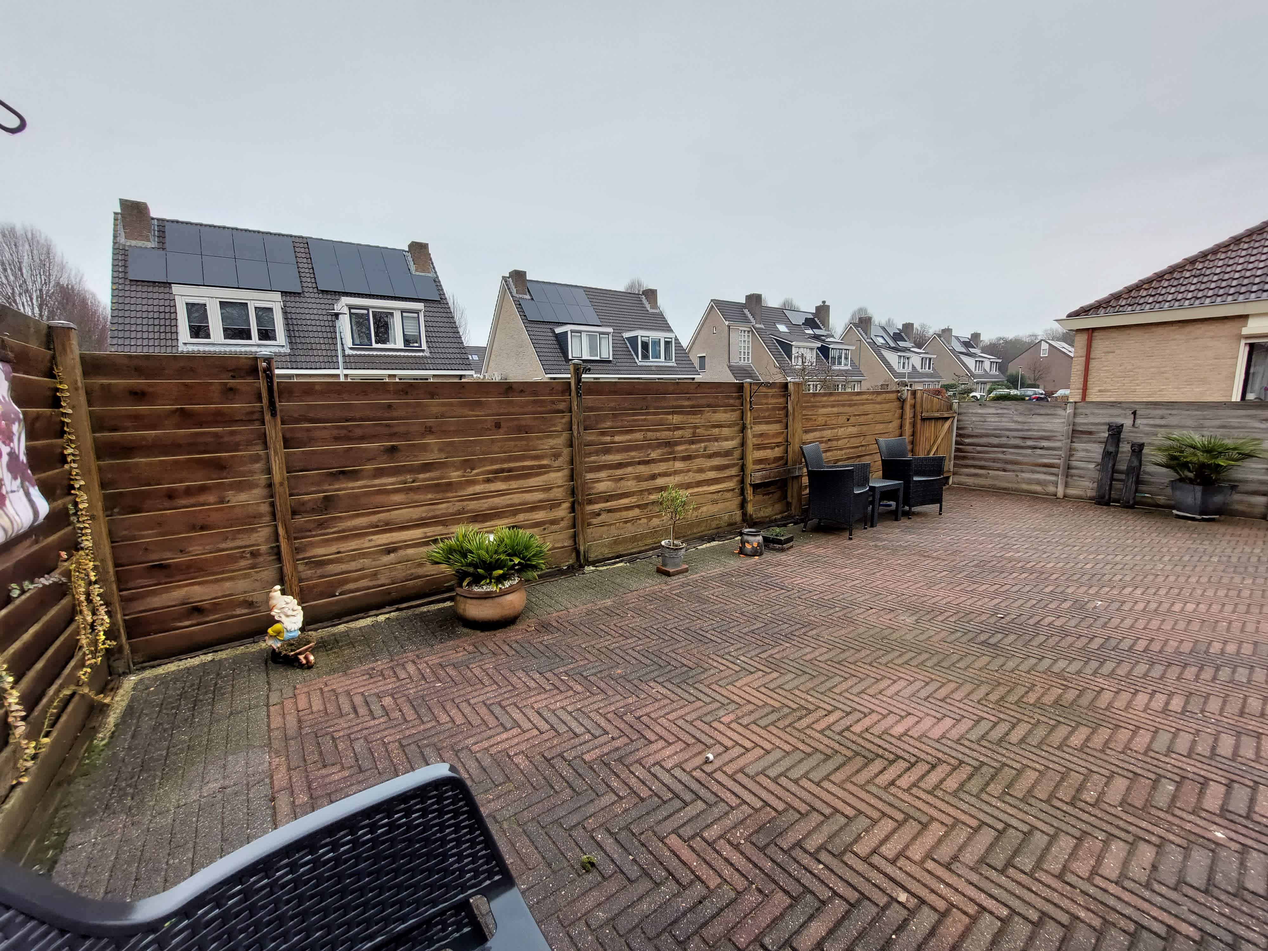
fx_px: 476
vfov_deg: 89.9
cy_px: 476
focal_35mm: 13
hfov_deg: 106.2
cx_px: 634
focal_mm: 1.7
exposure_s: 1/269
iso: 50
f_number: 2.2
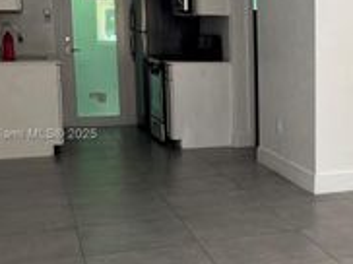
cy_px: 135
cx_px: 388
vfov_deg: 22.2
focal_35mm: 66
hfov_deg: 27.0
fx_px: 672
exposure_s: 1/121
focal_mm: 6.76
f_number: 1.78
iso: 160
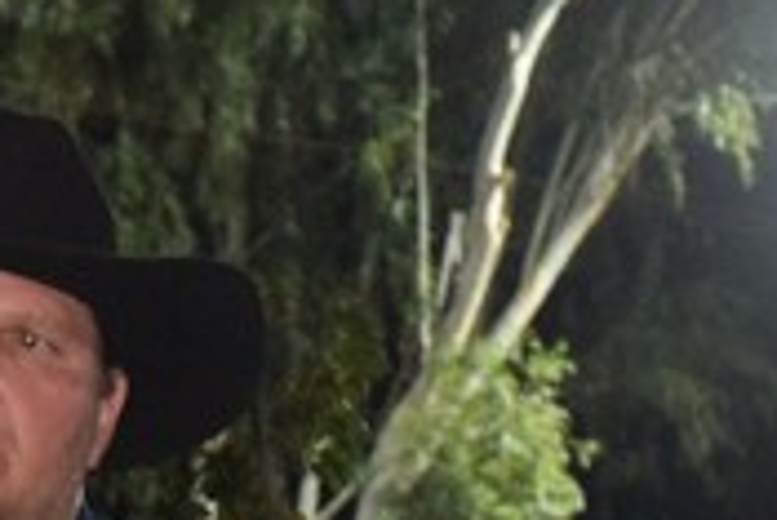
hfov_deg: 5.6
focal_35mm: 370
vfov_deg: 3.7
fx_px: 7992
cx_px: 311
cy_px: 991
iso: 1800
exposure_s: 1/60
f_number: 4.5
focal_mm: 48
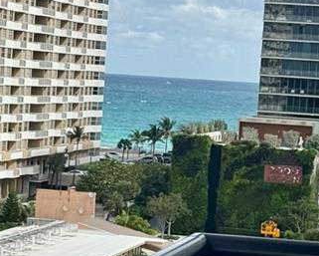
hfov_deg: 11.0
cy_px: 173
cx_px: 201
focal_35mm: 175
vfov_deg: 8.8
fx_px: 1653
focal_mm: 6.76
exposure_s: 1/4329
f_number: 1.78
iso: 64
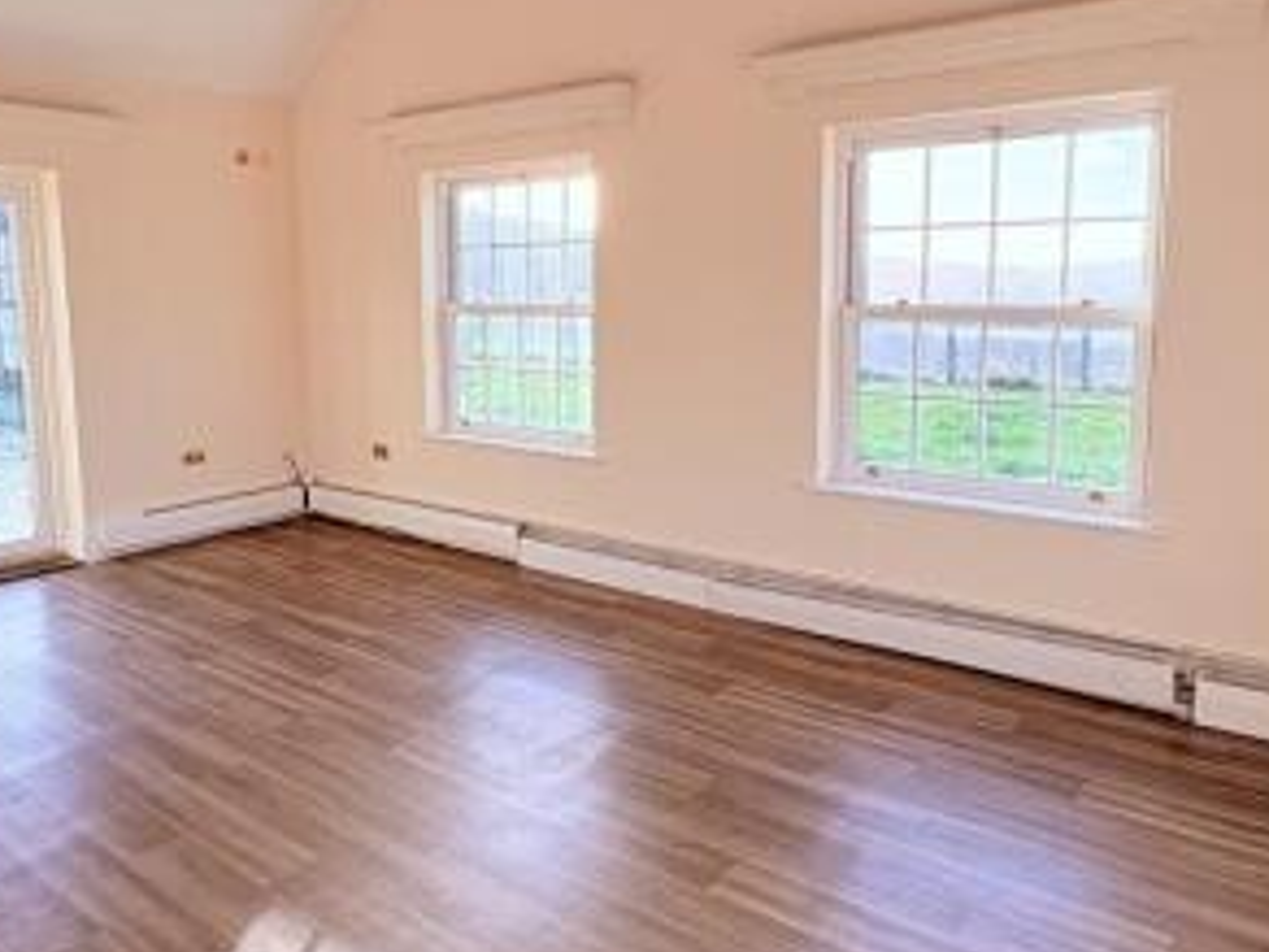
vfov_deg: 49.6
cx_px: 576
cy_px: 402
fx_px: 1026
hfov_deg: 63.3
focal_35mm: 28
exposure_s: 1/224
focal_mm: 2.22
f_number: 2.2
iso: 64
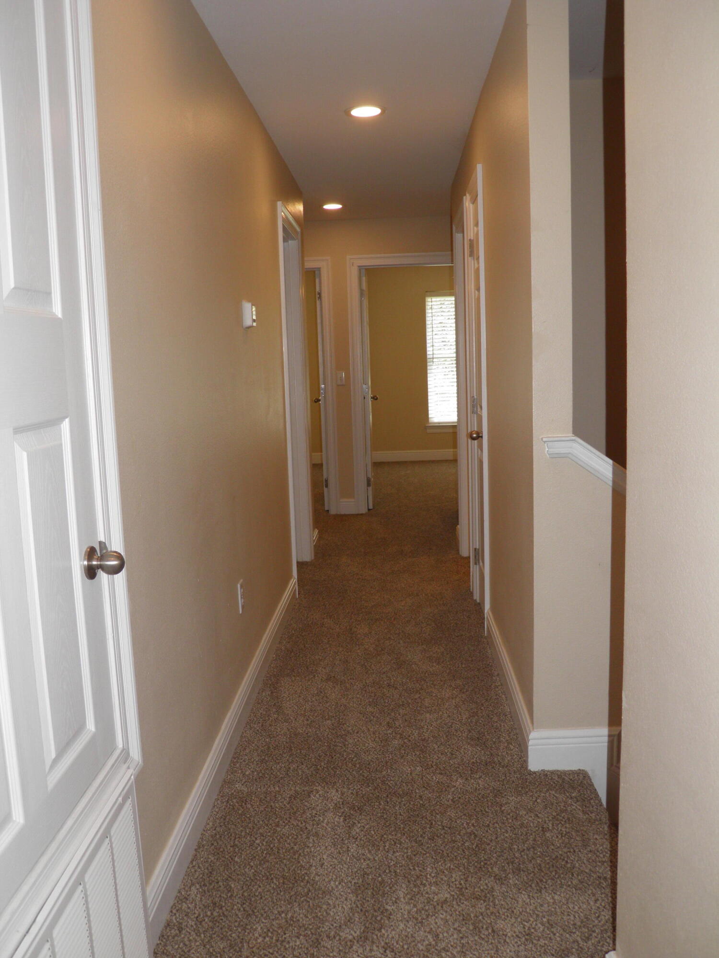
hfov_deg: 46.8
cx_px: 360
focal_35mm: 30
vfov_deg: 60.0
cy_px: 479
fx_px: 831
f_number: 3
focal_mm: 5.5
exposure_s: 1/40
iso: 50
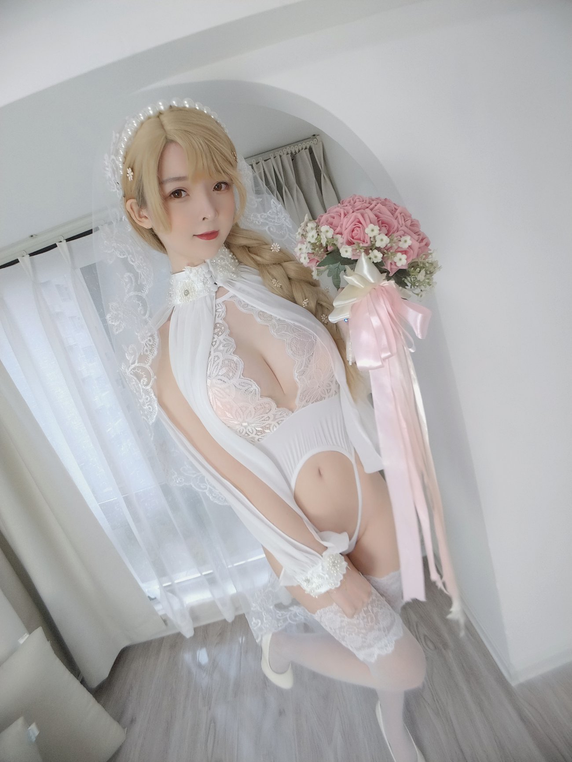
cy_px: 381
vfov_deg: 69.4
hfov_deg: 54.9
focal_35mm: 25
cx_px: 286
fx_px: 551
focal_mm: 4.36
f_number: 1.8
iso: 125
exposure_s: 1/25
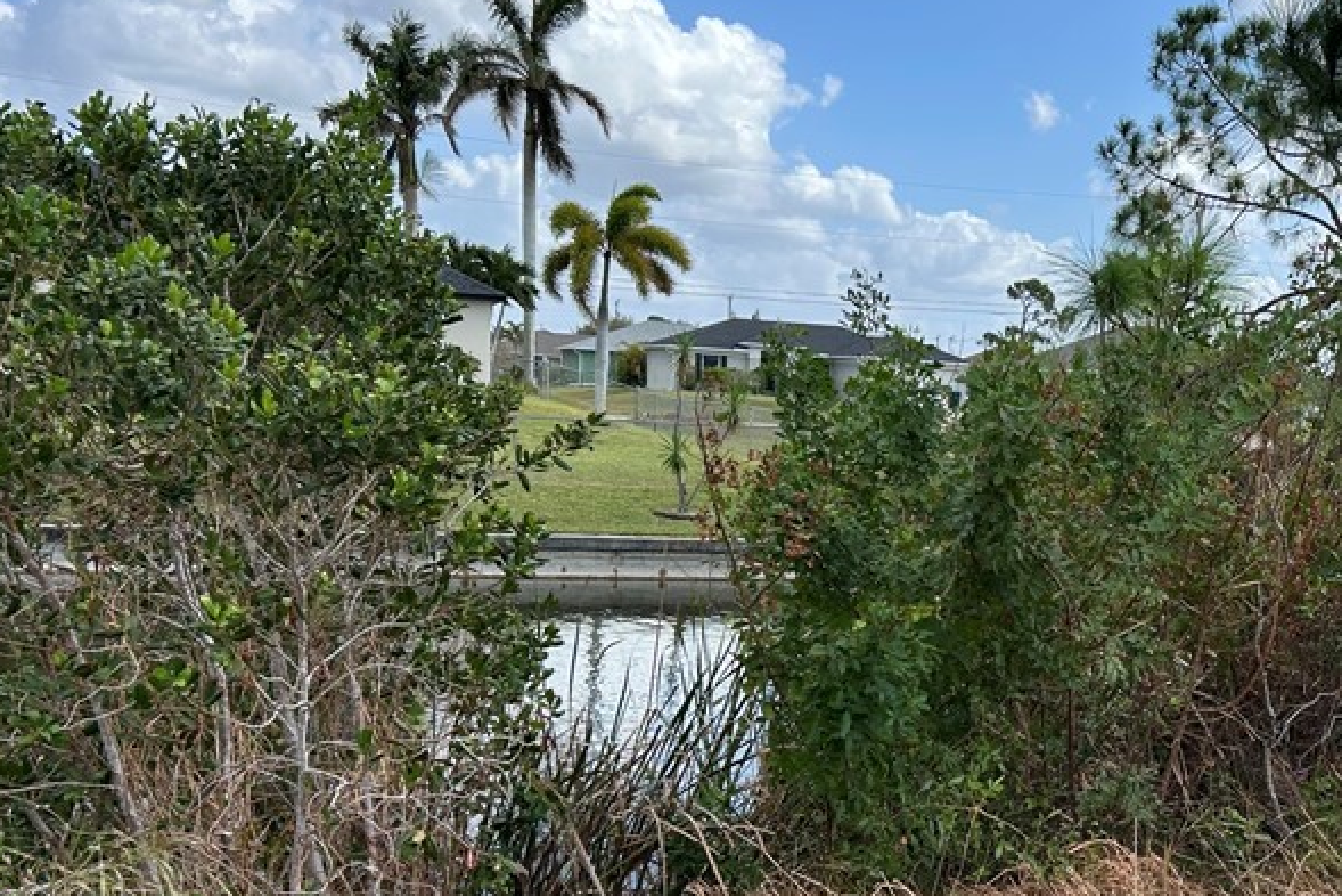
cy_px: 588
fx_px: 1752
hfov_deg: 40.2
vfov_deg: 28.5
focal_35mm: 47
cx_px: 1069
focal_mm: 5.7
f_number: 1.5
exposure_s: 1/2513
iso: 50
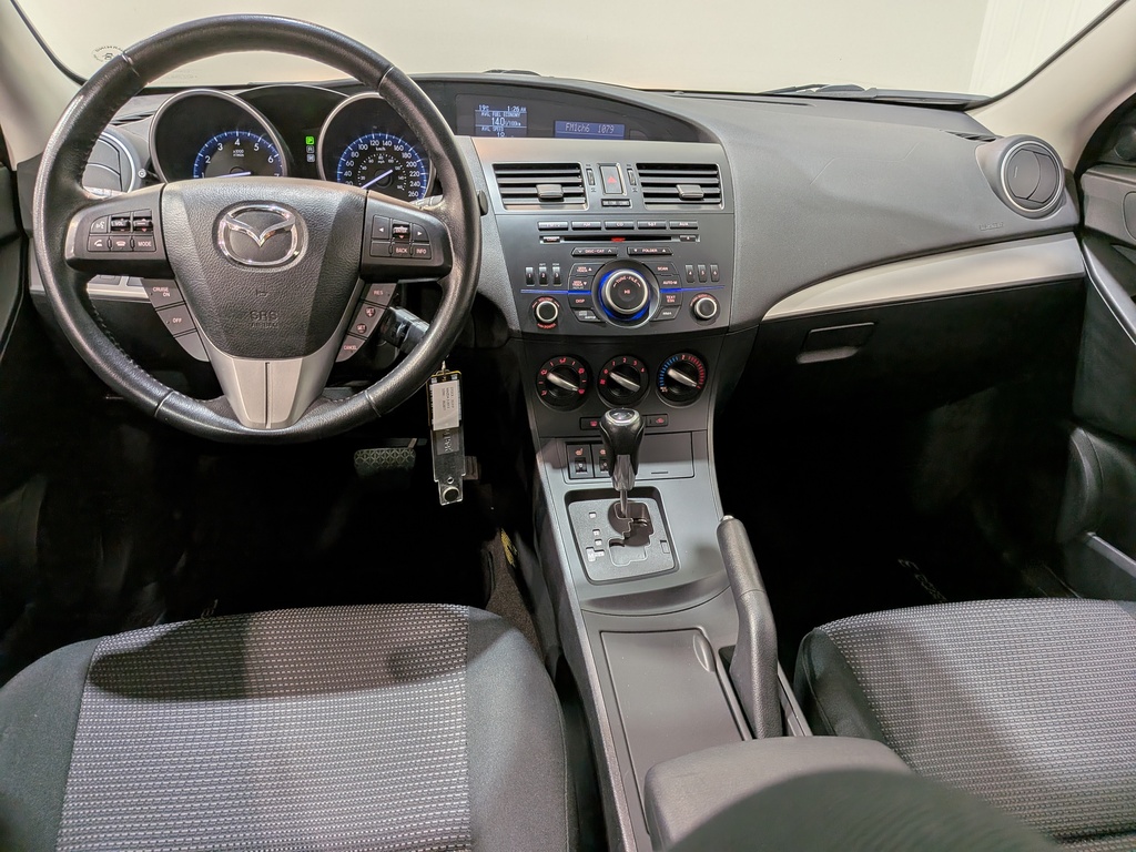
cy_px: 426
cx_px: 568
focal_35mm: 24
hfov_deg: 71.6
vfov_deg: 56.8
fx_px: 788
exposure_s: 1/110
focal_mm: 4.53
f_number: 1.7
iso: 28
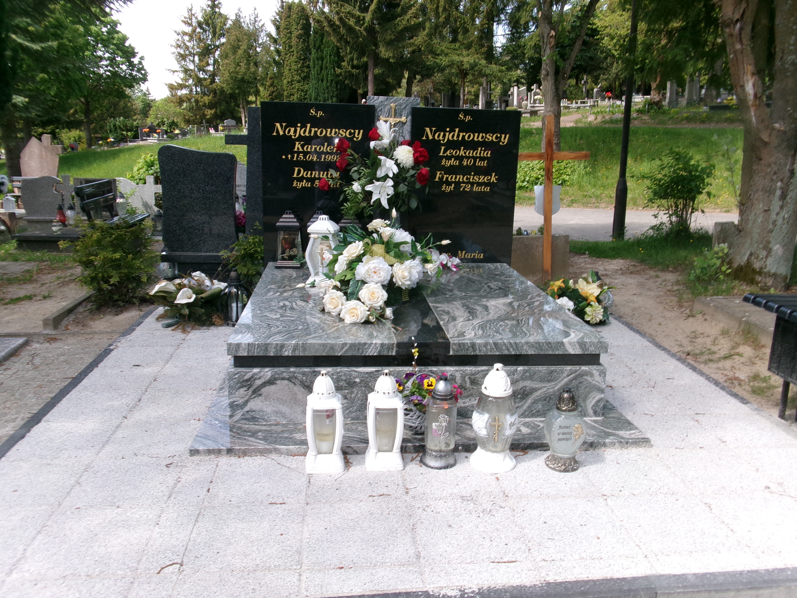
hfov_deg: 63.4
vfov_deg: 49.7
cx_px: 398
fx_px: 645
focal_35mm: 28
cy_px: 299
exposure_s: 1/34
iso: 100
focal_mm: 5.1
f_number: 10.8
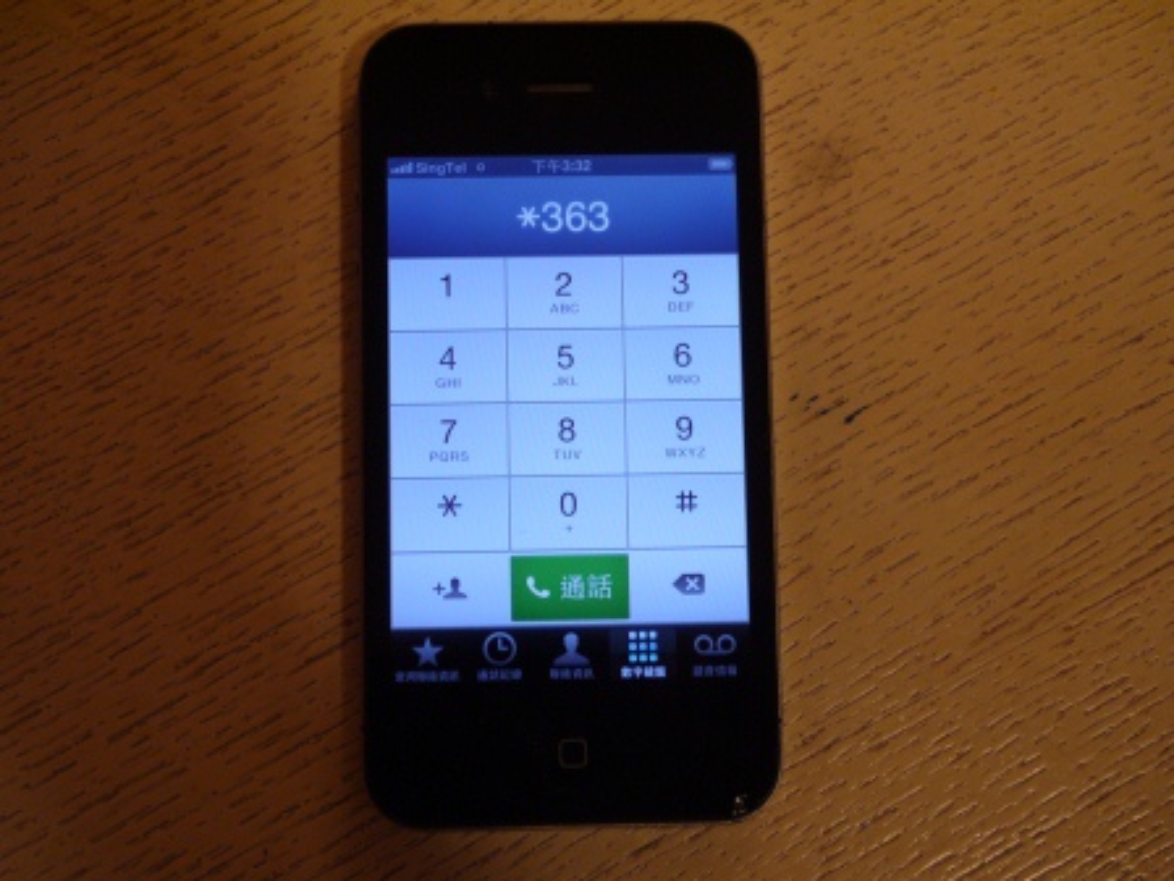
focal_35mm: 62
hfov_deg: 31.2
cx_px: 587
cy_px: 440
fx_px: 2103
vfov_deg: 23.7
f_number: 5.4
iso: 800
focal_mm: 31
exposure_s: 1/60
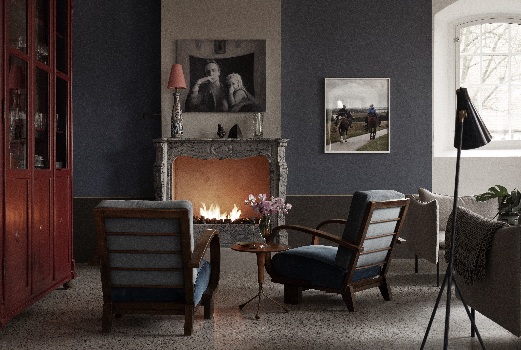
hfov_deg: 41.8
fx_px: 682
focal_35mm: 47
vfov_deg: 28.8
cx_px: 260
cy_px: 175
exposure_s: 1/1.67
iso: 100
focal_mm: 47
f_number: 8
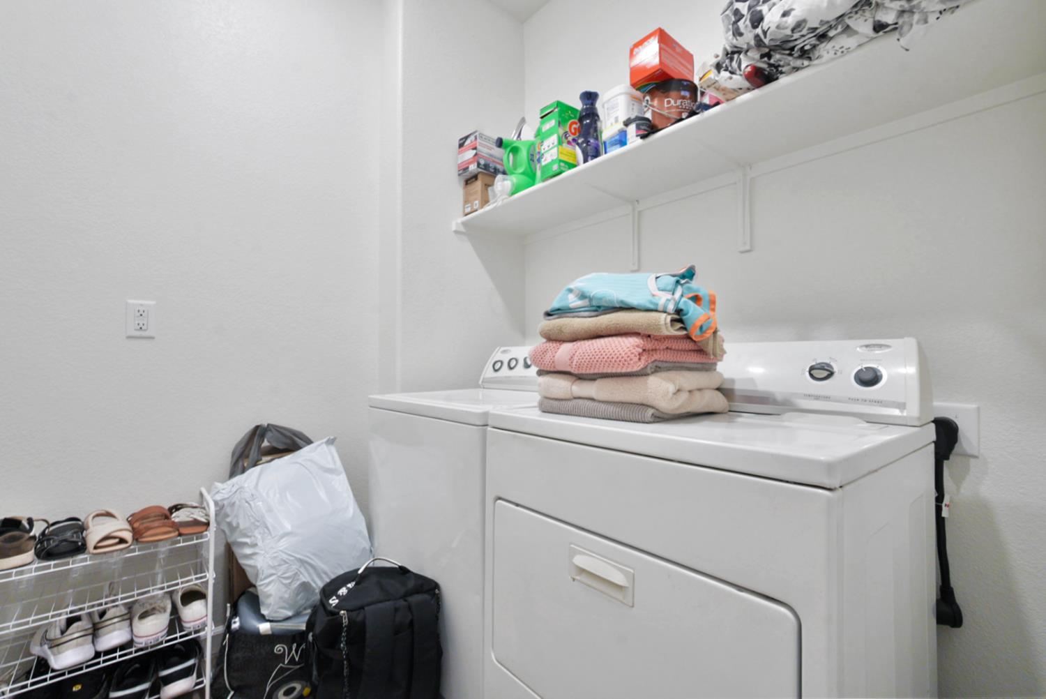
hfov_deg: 96.7
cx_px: 523
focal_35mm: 16
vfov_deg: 73.8
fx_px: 465
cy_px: 350
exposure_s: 1/30
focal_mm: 16
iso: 5000
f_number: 8
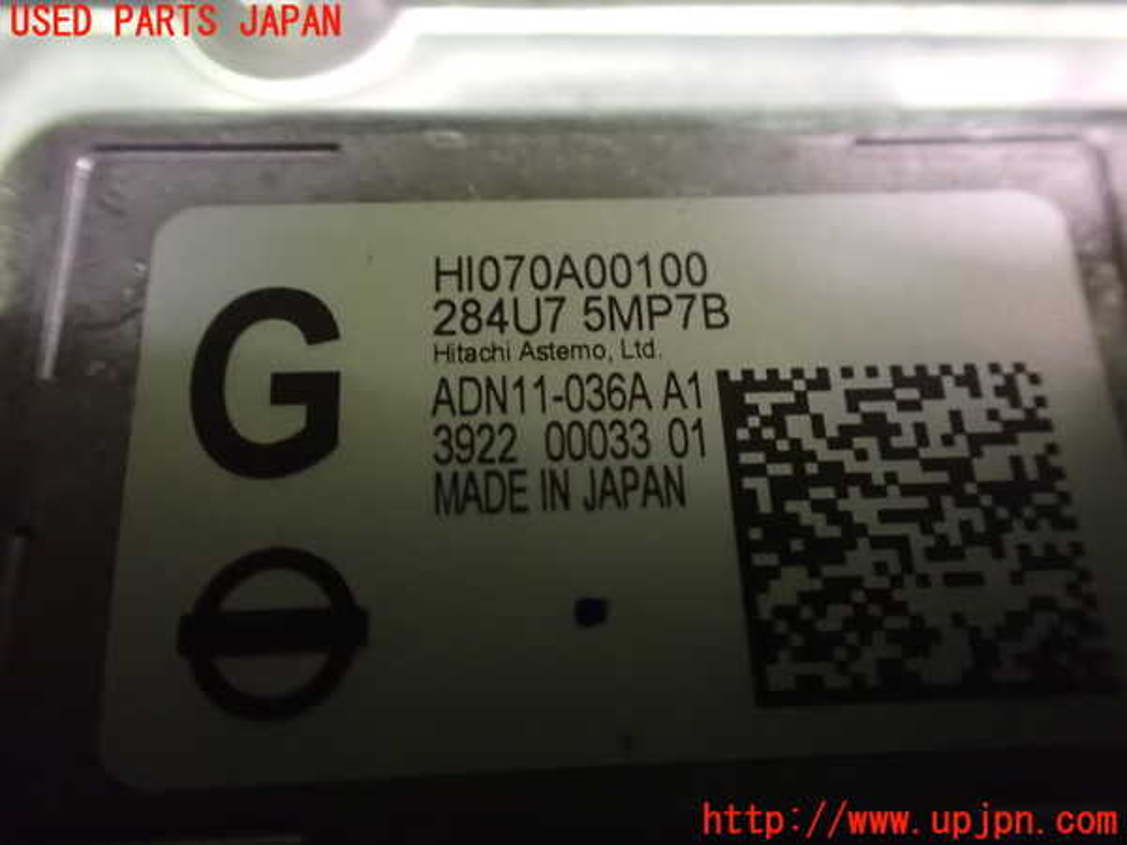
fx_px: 977
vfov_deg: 46.8
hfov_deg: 60.0
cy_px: 422
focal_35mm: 30
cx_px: 564
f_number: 2.3
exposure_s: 1/30
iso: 1600
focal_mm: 5.4
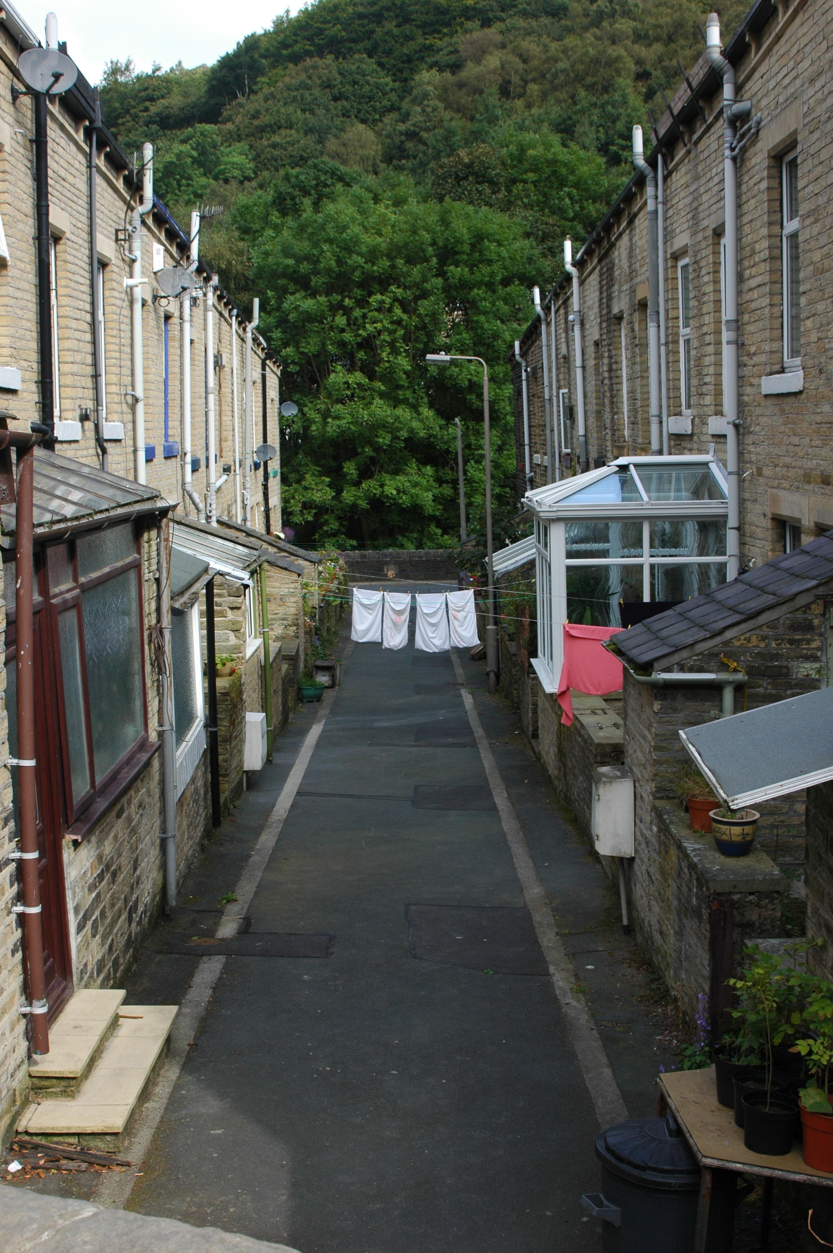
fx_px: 1460
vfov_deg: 46.4
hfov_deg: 31.8
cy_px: 626
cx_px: 416
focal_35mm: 42
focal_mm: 28
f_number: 9
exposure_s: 1/100
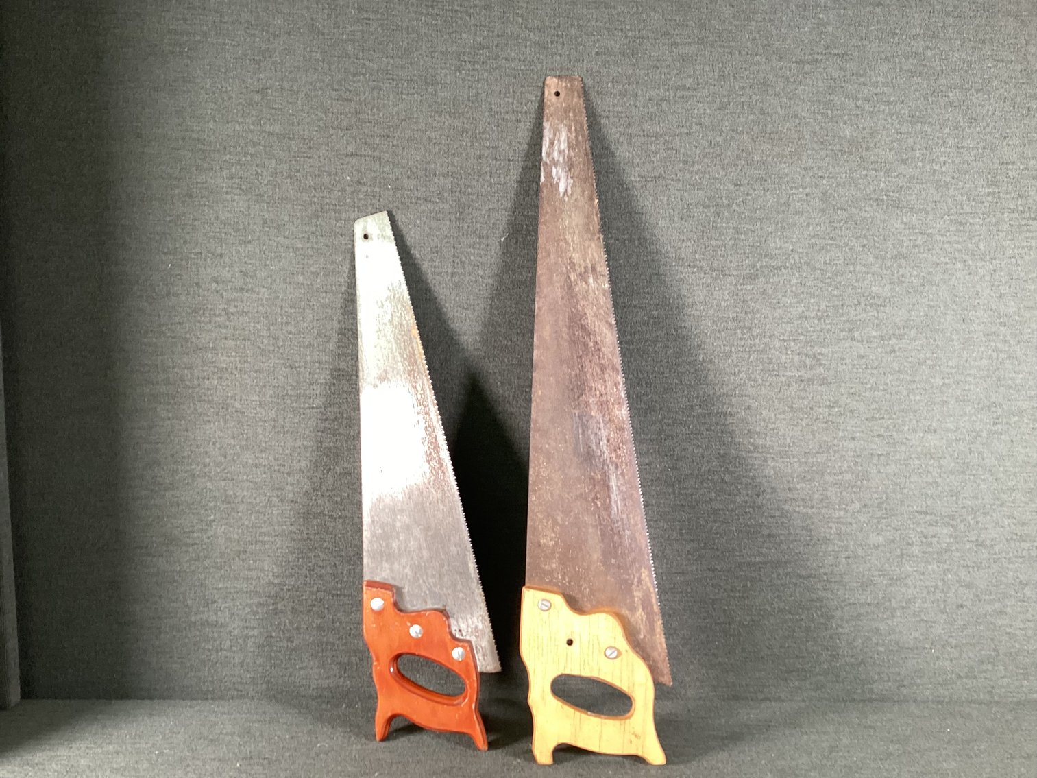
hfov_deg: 58.3
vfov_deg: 45.4
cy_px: 389
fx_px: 929
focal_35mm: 31
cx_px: 518
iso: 160
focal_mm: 3.3
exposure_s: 1/50
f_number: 2.4
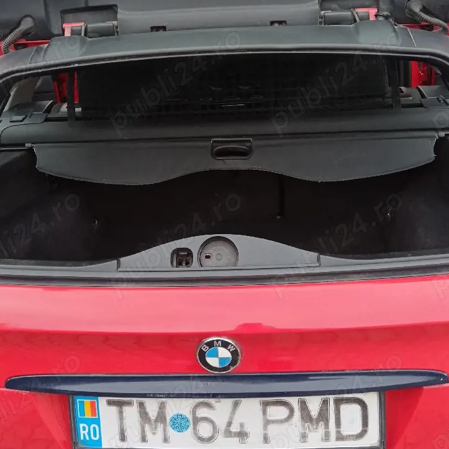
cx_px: 216
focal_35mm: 44
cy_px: 105
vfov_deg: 37.3
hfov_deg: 38.3
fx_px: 646
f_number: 1.9
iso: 100
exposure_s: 1/110
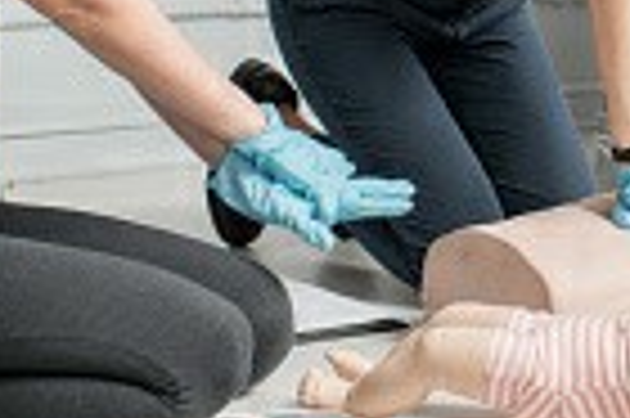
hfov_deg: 15.4
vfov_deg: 10.4
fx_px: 2220
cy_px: -191
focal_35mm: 127
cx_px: 814
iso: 250
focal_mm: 35
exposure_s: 1/160
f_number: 2.2
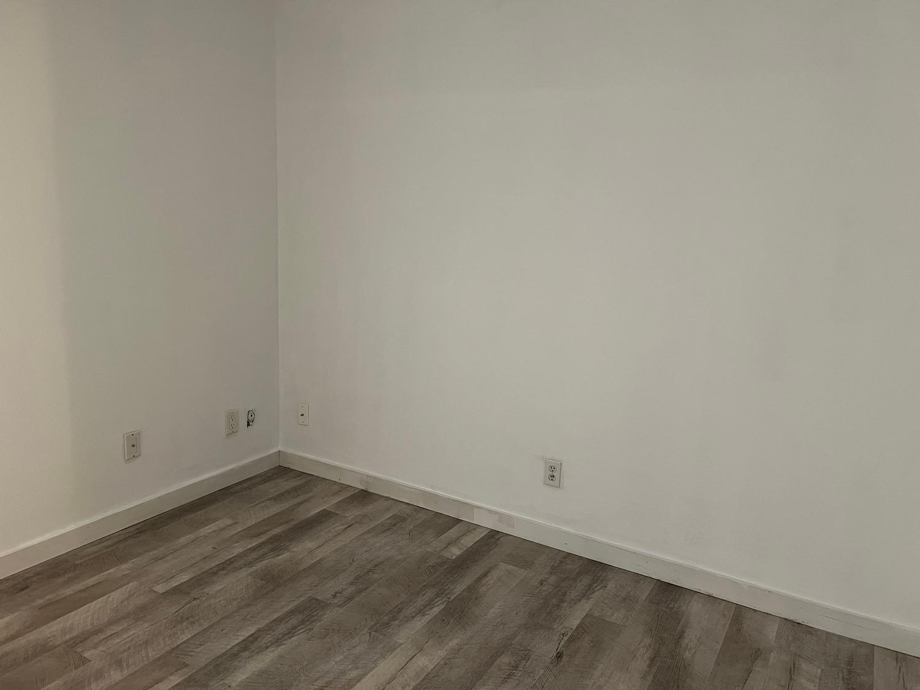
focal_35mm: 26
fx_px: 691
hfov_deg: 67.3
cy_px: 345
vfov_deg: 53.1
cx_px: 460
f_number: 1.5
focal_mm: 5.7
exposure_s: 1/60
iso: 320
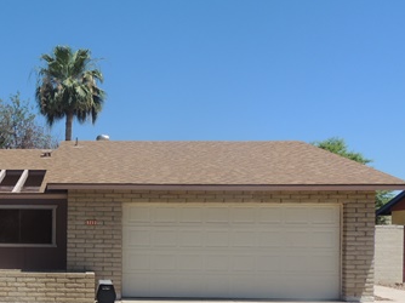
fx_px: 538
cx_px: 53
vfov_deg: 30.6
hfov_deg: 38.8
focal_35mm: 46
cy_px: 247
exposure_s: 1/1250
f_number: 3.3
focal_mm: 4.3
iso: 100
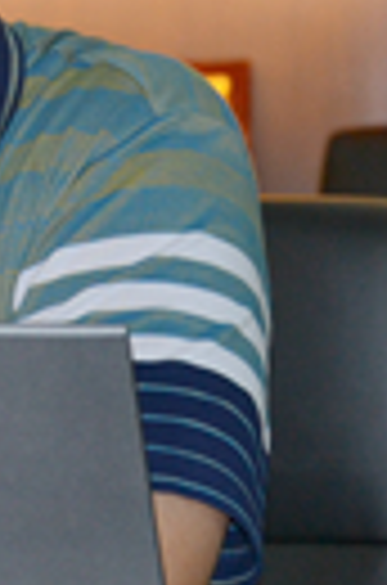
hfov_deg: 4.5
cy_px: 74
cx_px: -189
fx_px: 4879
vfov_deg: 6.8
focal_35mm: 301
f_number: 5
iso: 720
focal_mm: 52
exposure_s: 1/60
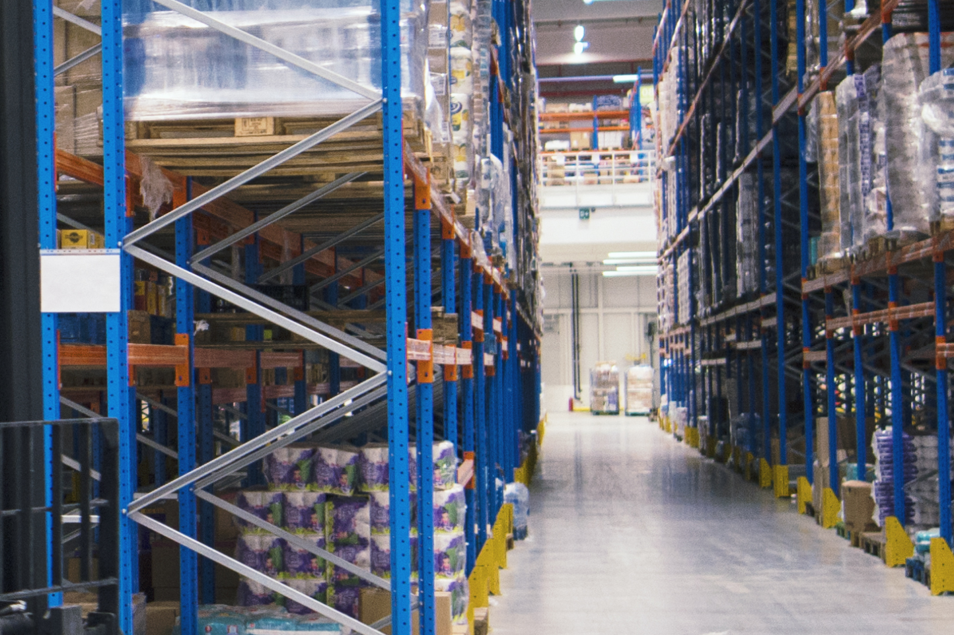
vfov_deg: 13.4
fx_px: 2702
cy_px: 343
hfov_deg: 19.1
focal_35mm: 102
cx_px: -118
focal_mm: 20
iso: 640
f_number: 1.4
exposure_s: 1/200
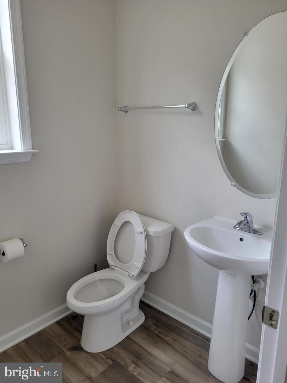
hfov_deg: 53.1
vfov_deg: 67.3
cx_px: 144
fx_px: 287
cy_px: 192
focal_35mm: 26
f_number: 1.8
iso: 125
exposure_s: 1/120
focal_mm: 5.4
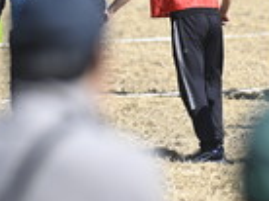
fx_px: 4391
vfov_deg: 2.6
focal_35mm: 566
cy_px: -59
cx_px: 372
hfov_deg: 3.5
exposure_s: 1/2500
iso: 64
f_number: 1.8
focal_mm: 135
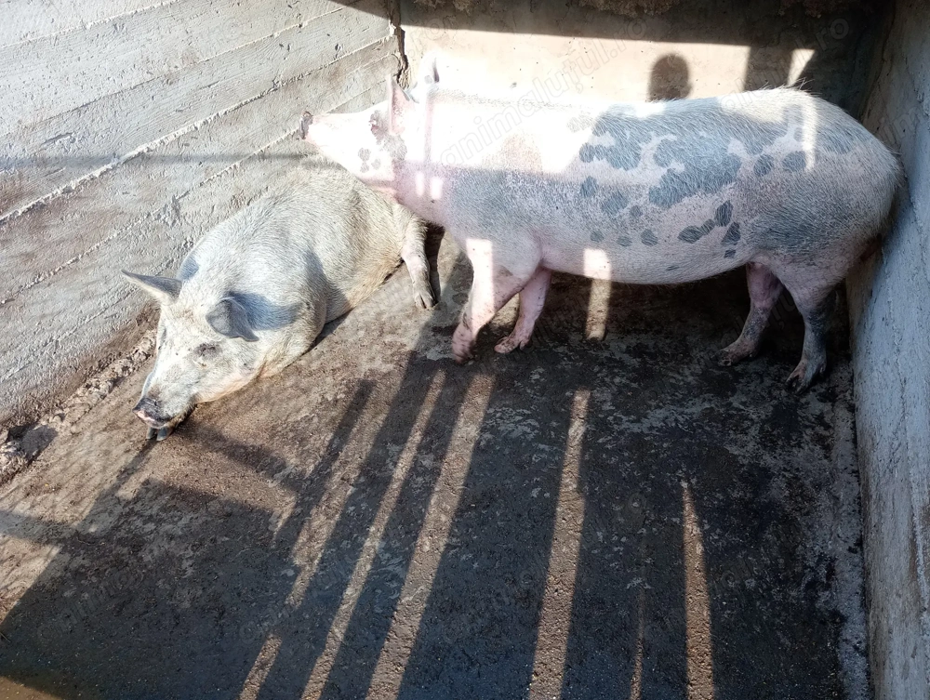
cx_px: 465
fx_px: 753
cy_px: 350
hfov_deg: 63.4
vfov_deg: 49.9
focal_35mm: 28
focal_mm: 4.27
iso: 100
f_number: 1.8
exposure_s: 1/137
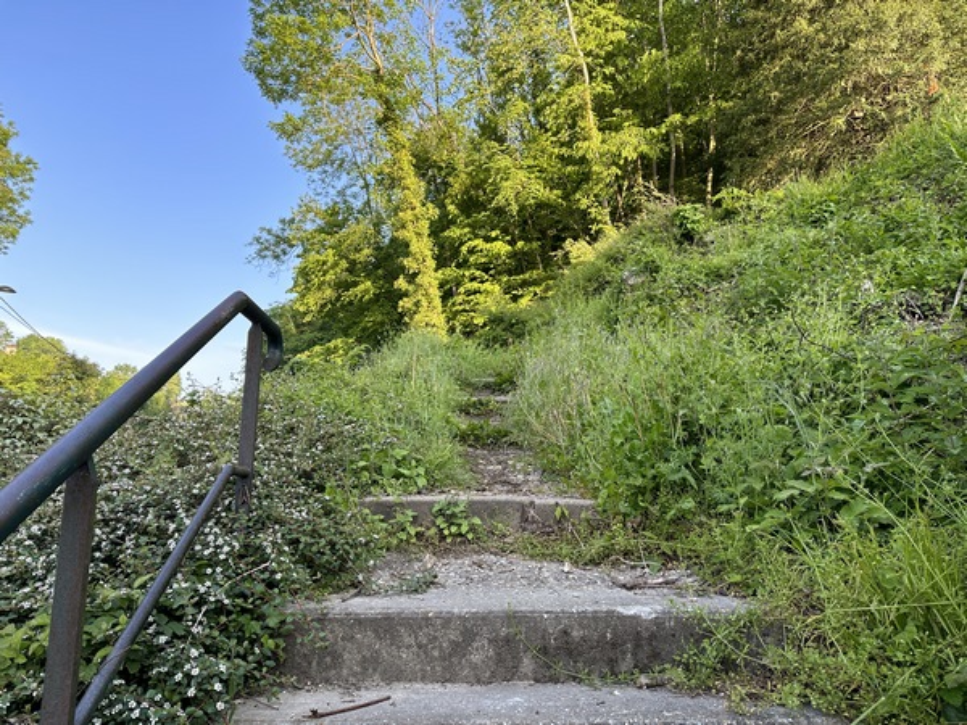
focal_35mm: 24
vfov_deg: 56.8
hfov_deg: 71.6
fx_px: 670
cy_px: 362
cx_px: 484
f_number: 1.78
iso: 80
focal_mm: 6.86
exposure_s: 1/501
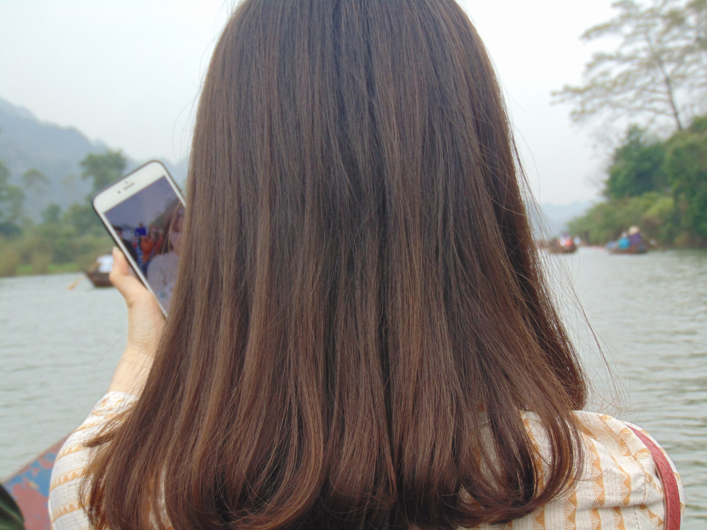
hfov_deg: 27.4
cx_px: 354
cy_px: 265
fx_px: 1450
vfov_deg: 20.7
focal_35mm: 71
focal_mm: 12.8
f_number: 3.7
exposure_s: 1/160
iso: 80
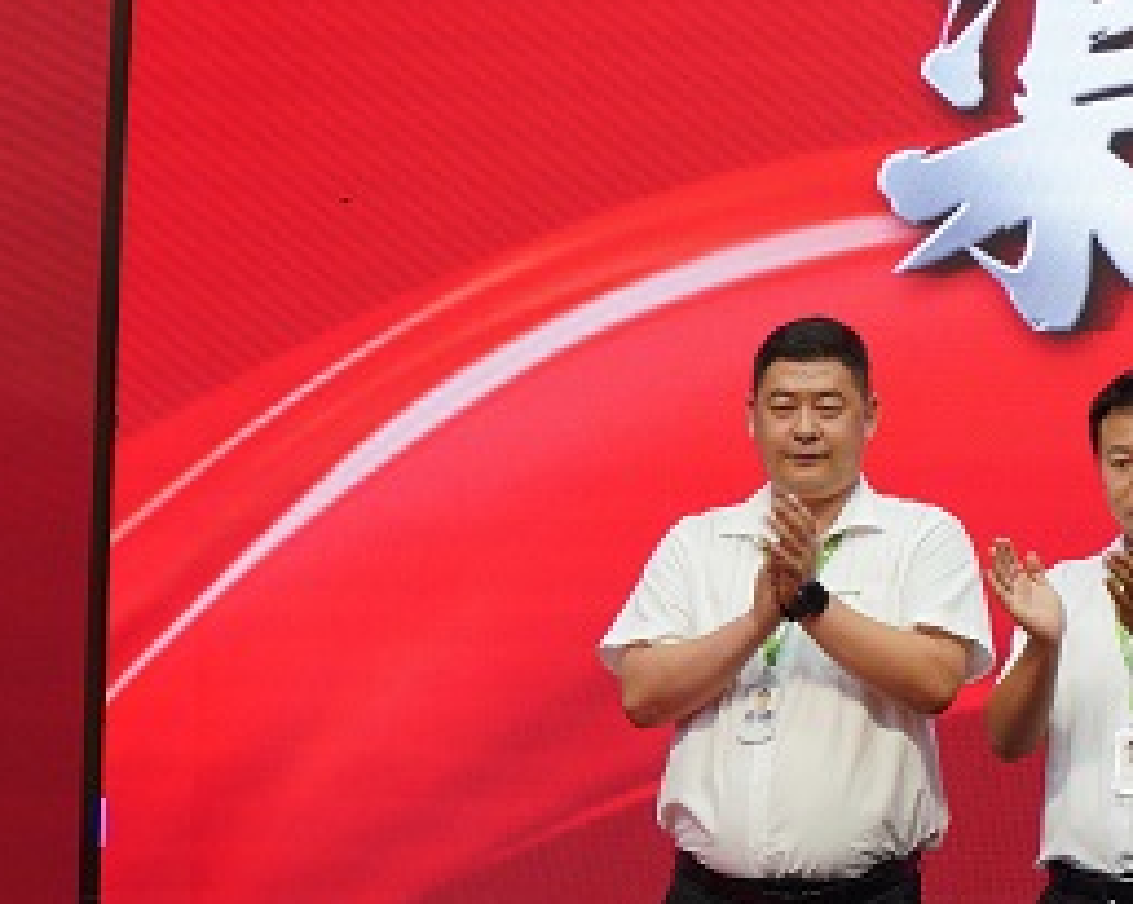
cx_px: 2700
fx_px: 4756
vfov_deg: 10.8
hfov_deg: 11.3
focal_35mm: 142
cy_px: 578
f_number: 4
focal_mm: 24
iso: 400
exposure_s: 1/100
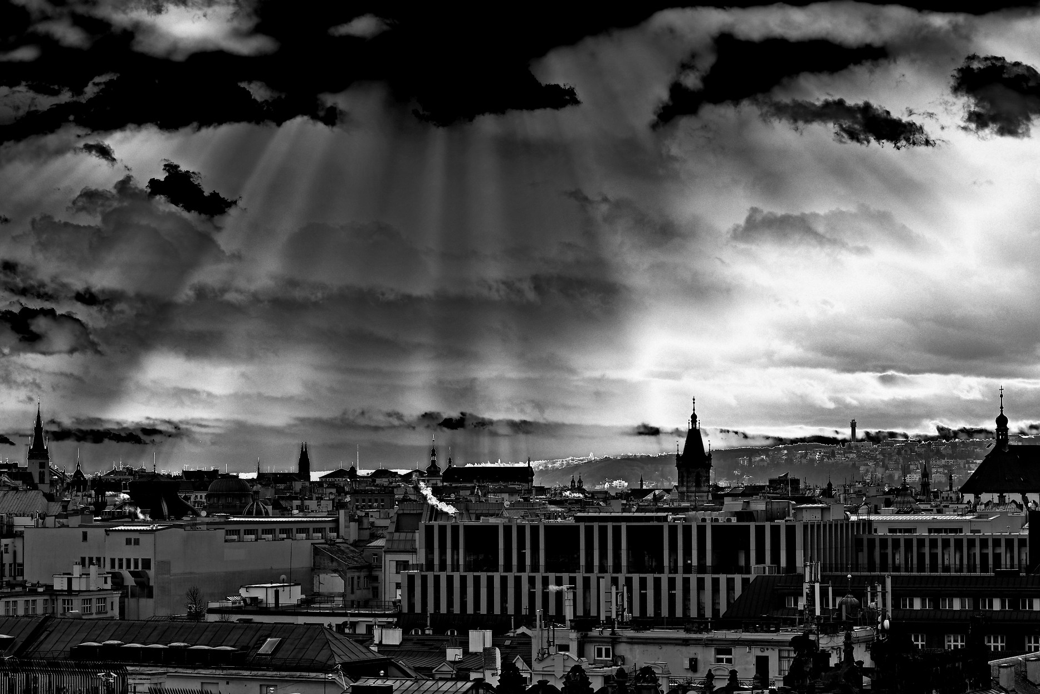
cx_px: 646
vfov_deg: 15.2
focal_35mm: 90
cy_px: 310
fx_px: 2601
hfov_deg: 22.6
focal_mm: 70
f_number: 7.1
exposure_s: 1/320
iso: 100
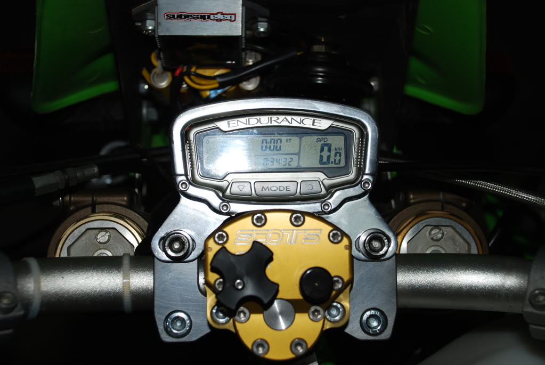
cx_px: 272
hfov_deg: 33.4
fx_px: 909
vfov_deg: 22.7
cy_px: 182
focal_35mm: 60
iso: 100
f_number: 4.5
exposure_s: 1/125
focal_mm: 40
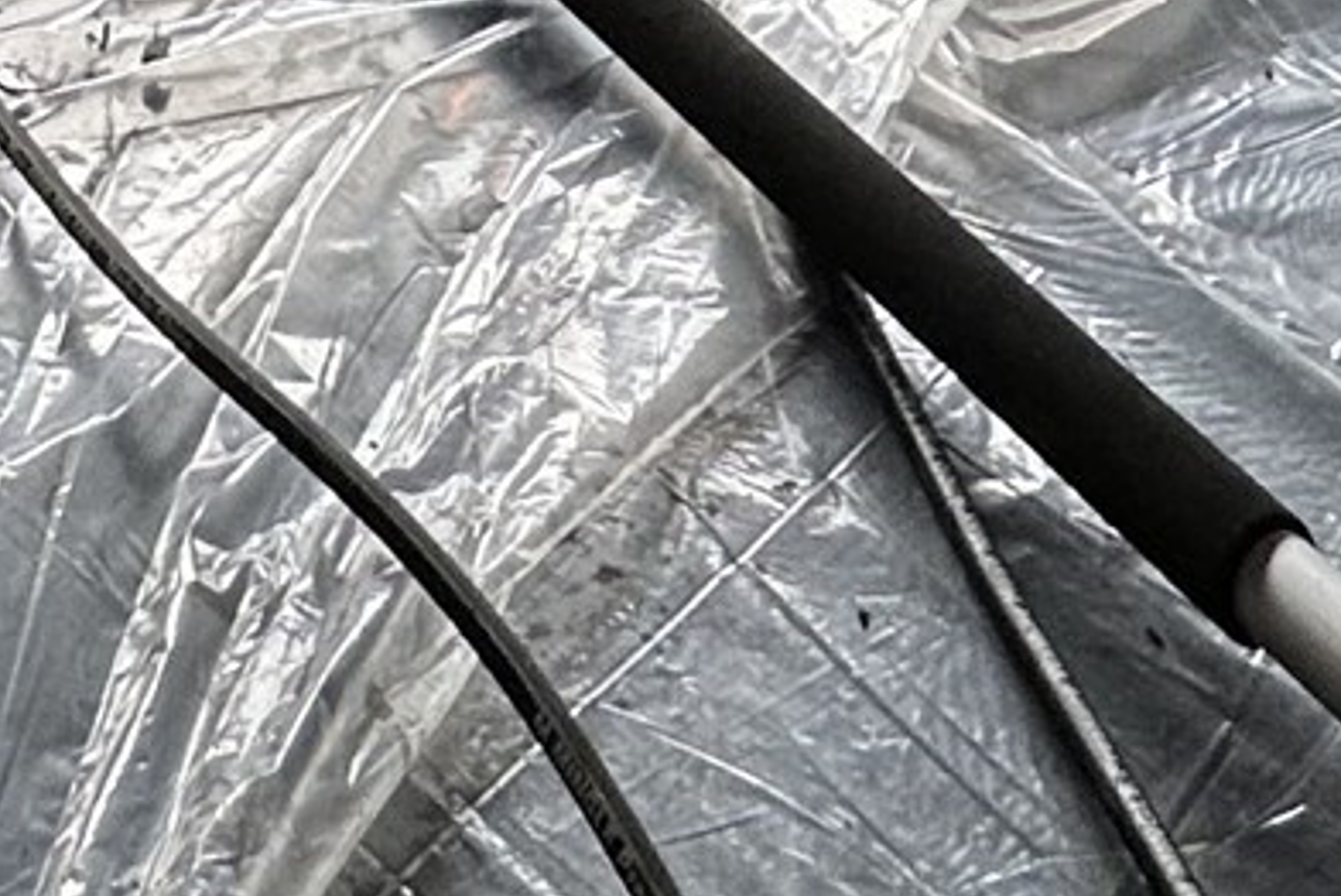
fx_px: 2833
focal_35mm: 76
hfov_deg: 24.7
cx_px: -147
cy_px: -1662
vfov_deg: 11.7
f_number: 2.2
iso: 80
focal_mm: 2.22
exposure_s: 1/99
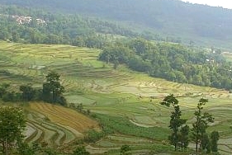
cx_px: 149
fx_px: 497
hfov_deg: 26.2
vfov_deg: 17.7
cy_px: 103
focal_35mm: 77
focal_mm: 18
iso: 100
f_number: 6.7
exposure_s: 1/180
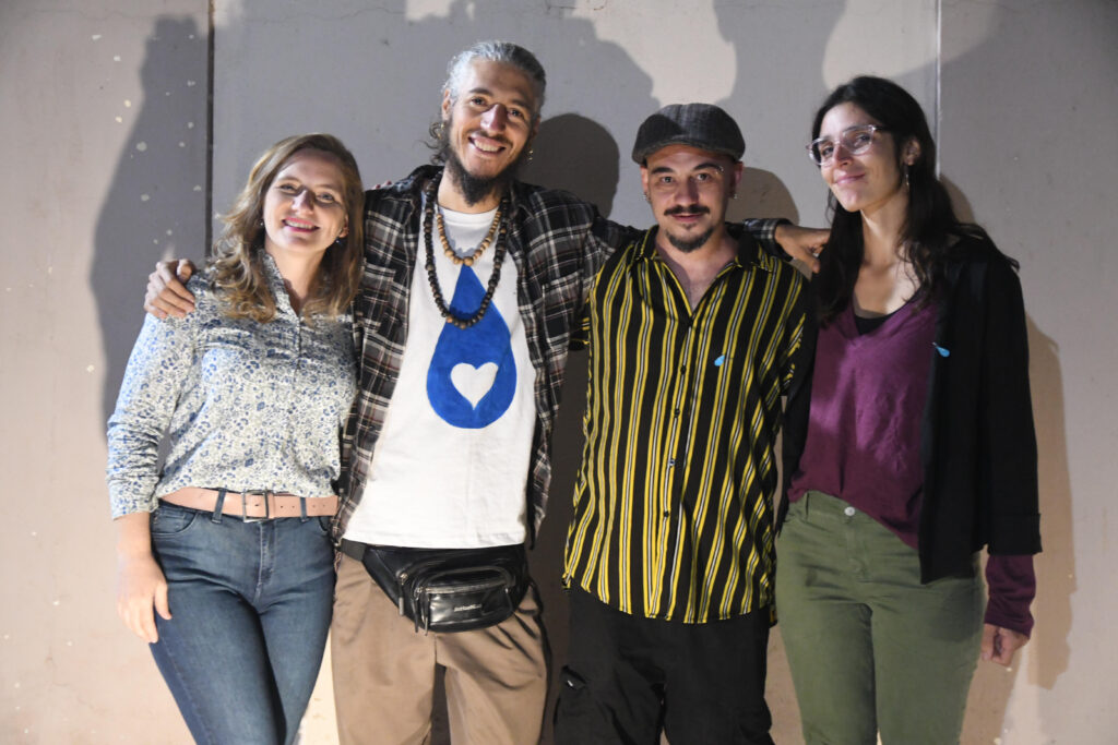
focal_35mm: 51
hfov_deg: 38.9
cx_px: 559
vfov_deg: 26.5
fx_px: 1584
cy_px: 372
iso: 5000
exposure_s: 1/80
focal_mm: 34
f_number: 2.8
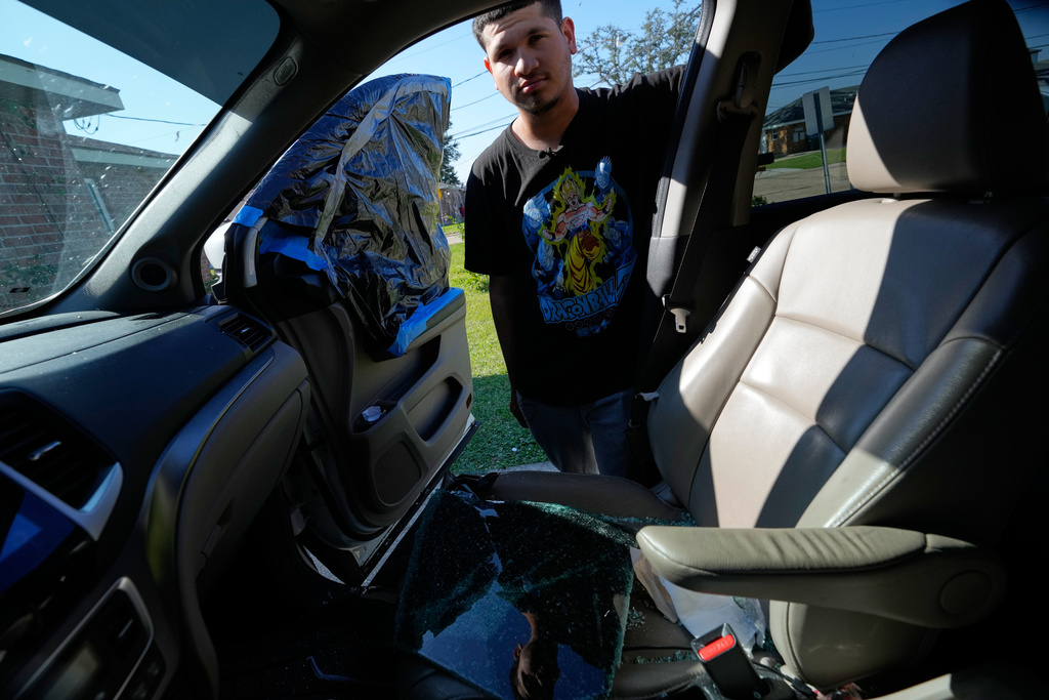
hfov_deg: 90.0
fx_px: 525
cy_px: 350
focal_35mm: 18
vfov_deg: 67.4
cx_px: 524
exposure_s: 1/1600
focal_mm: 18
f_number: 5.6
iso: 500
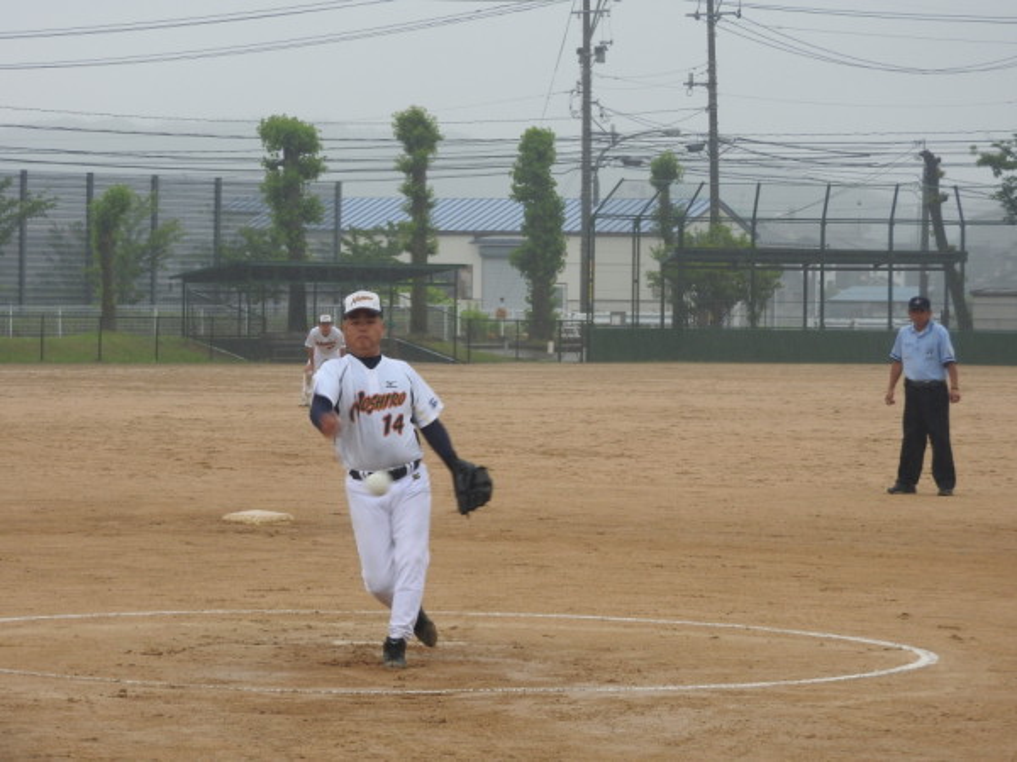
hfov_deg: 11.6
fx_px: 4995
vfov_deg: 8.7
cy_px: 381
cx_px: 508
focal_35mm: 170
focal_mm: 30.5
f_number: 5.2
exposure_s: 1/80
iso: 100
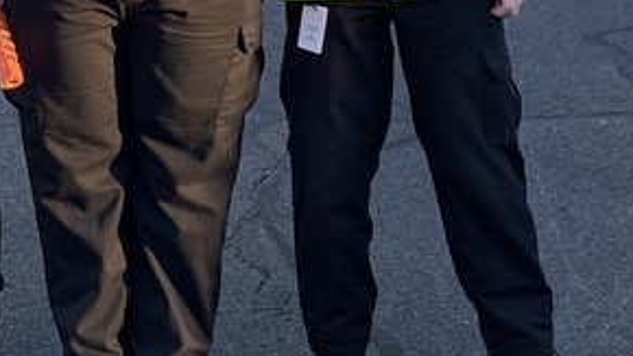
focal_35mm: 100
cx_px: 15
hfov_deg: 20.7
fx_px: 1678
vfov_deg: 11.9
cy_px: -41
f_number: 1.6
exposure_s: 1/1106
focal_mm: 5.1
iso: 50
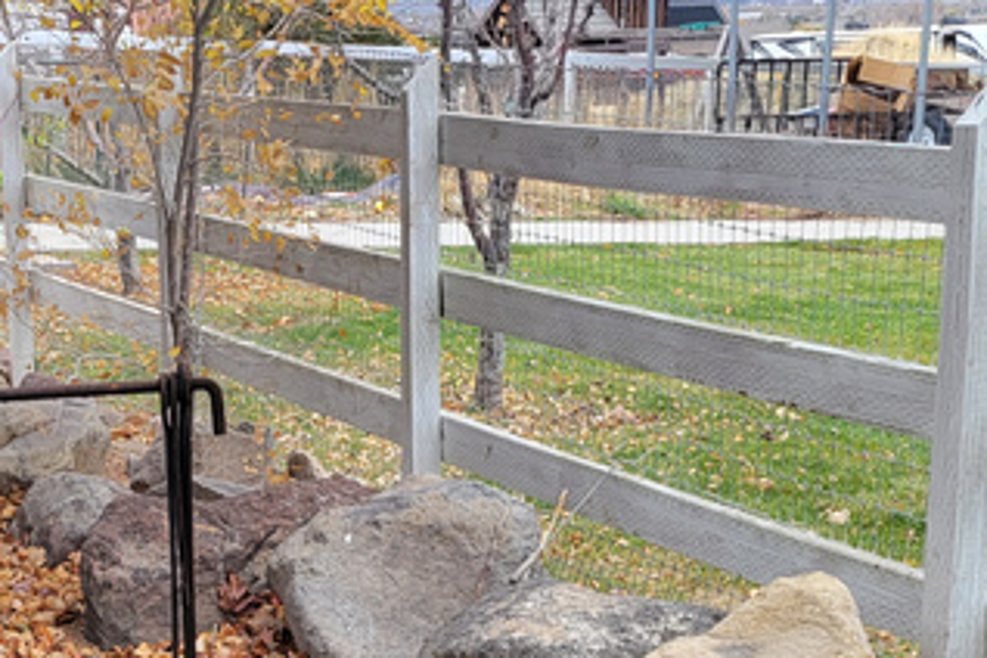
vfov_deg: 14.8
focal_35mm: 87
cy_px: 934
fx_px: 2385
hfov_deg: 23.0
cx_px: 192
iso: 40
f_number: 1.8
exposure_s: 1/345
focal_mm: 5.4
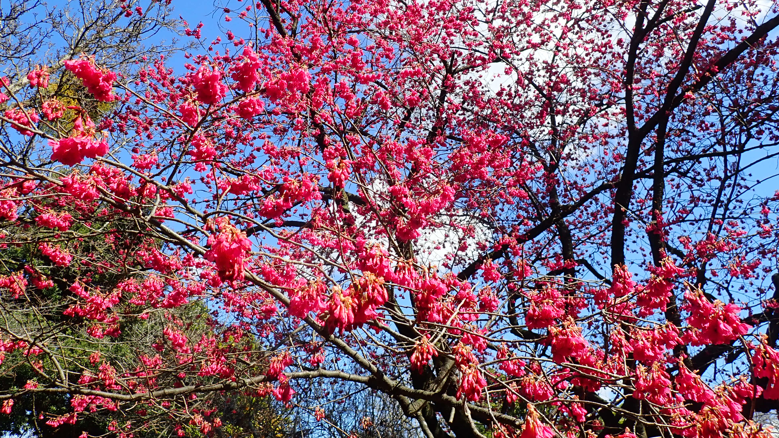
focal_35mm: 28
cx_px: 393
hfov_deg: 67.9
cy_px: 188
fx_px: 578
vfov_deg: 41.4
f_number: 2.8
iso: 100
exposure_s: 1/800
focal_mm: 4.5
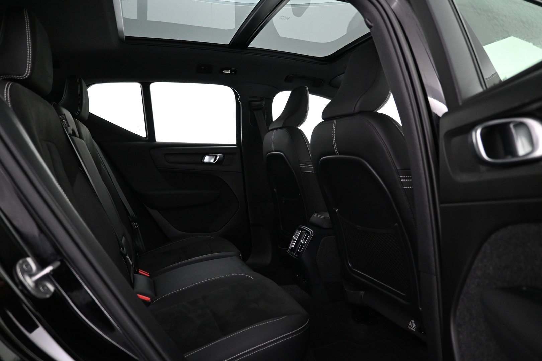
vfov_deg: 53.1
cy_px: 180
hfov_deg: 73.7
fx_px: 361
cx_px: 271
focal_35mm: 24
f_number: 3.5
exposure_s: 1/25
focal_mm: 16
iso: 1600
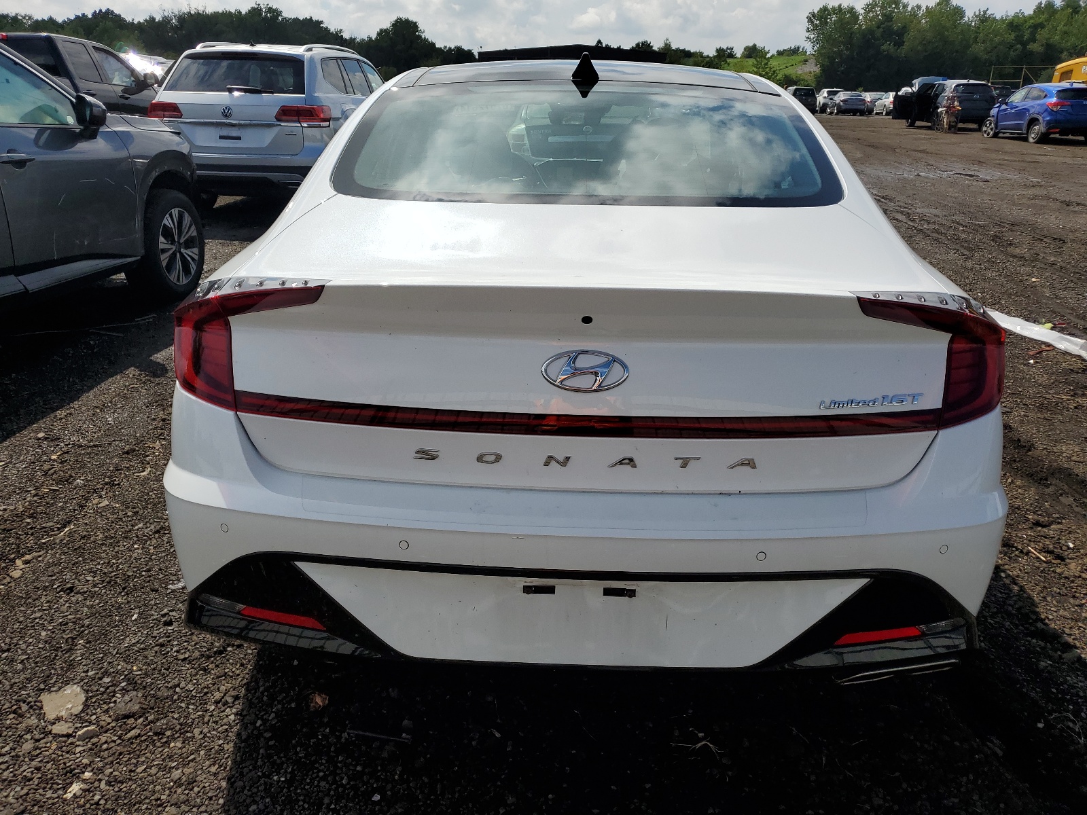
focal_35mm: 26
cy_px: 408
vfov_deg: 53.1
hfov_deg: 67.3
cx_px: 544
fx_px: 816
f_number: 1.5
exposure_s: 1/10000
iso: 50
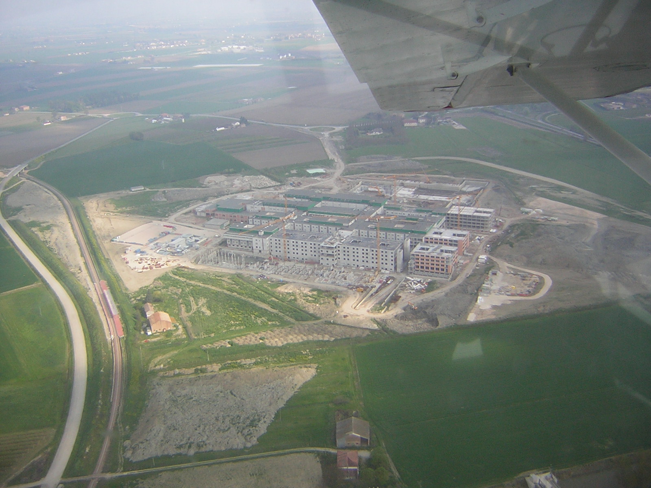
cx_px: 326
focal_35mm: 36
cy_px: 244
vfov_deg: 39.7
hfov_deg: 51.4
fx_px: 677
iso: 50
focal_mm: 4.7
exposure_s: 1/423
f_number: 2.6
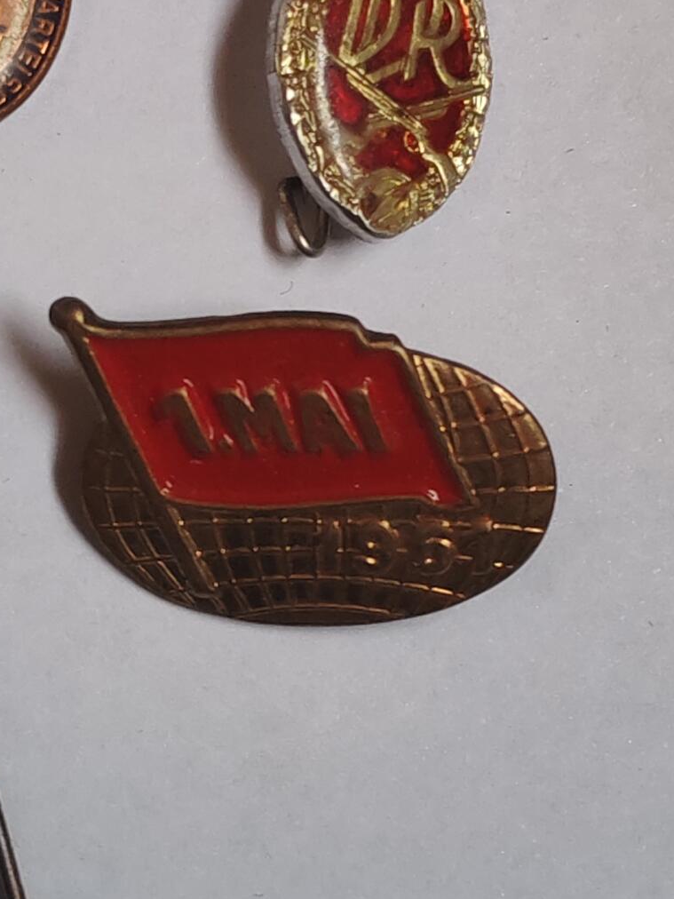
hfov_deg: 12.2
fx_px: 3141
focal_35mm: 121
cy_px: 442
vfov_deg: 16.3
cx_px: 138
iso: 160
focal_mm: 5.52
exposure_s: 1/50
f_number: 1.95
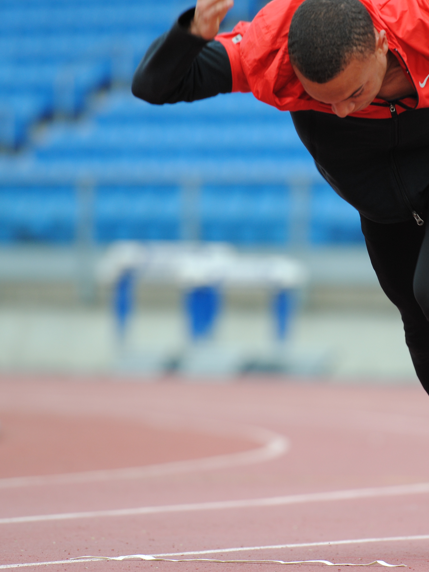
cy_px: 286
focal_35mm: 432
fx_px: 7140
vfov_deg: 4.6
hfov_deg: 3.4
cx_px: 377
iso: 200
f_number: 3.2
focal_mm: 200
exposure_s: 1/640
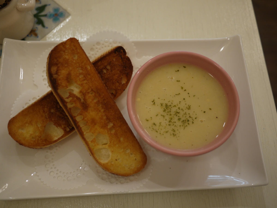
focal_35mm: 40
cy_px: 104
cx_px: 138
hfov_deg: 46.8
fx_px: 320
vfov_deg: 36.0
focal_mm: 20
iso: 200
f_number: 1.7
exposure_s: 1/60
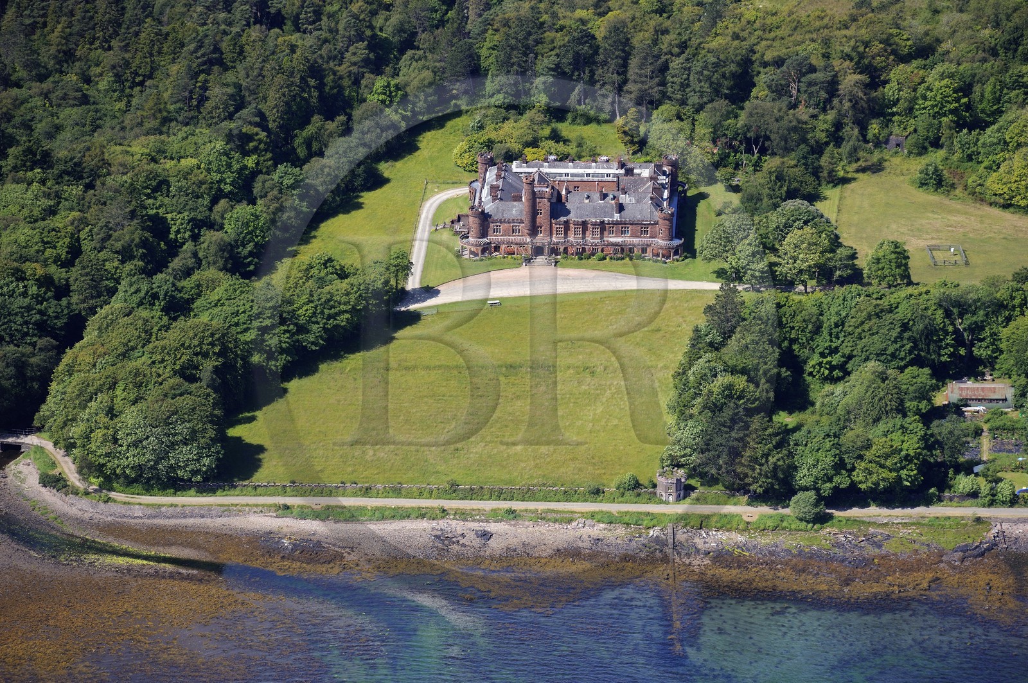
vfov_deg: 6.9
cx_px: 514
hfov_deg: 10.3
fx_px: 5705
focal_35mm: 200
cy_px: 342
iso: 200
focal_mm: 200
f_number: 5.6
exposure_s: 1/800
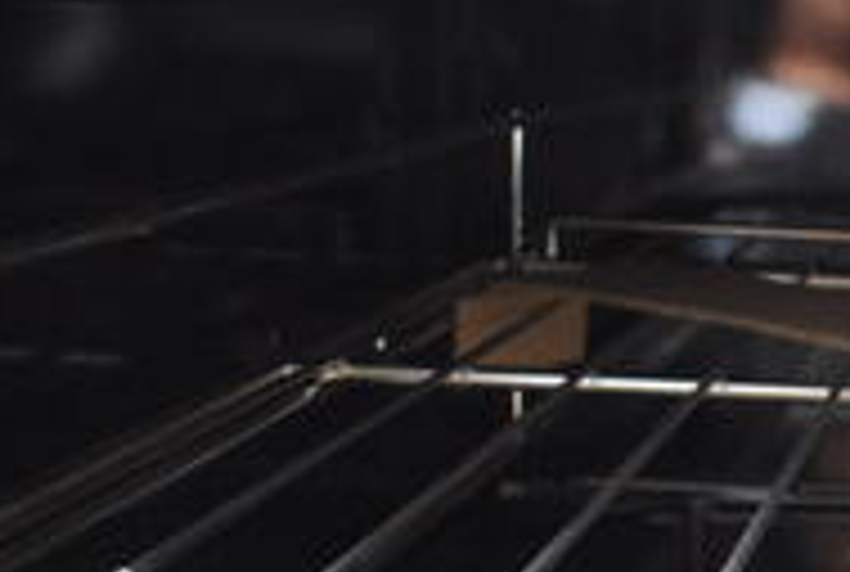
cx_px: 1169
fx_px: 2059
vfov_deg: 15.6
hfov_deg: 20.8
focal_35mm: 87
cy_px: 518
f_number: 3.5
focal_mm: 18
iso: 3200
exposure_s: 1/30
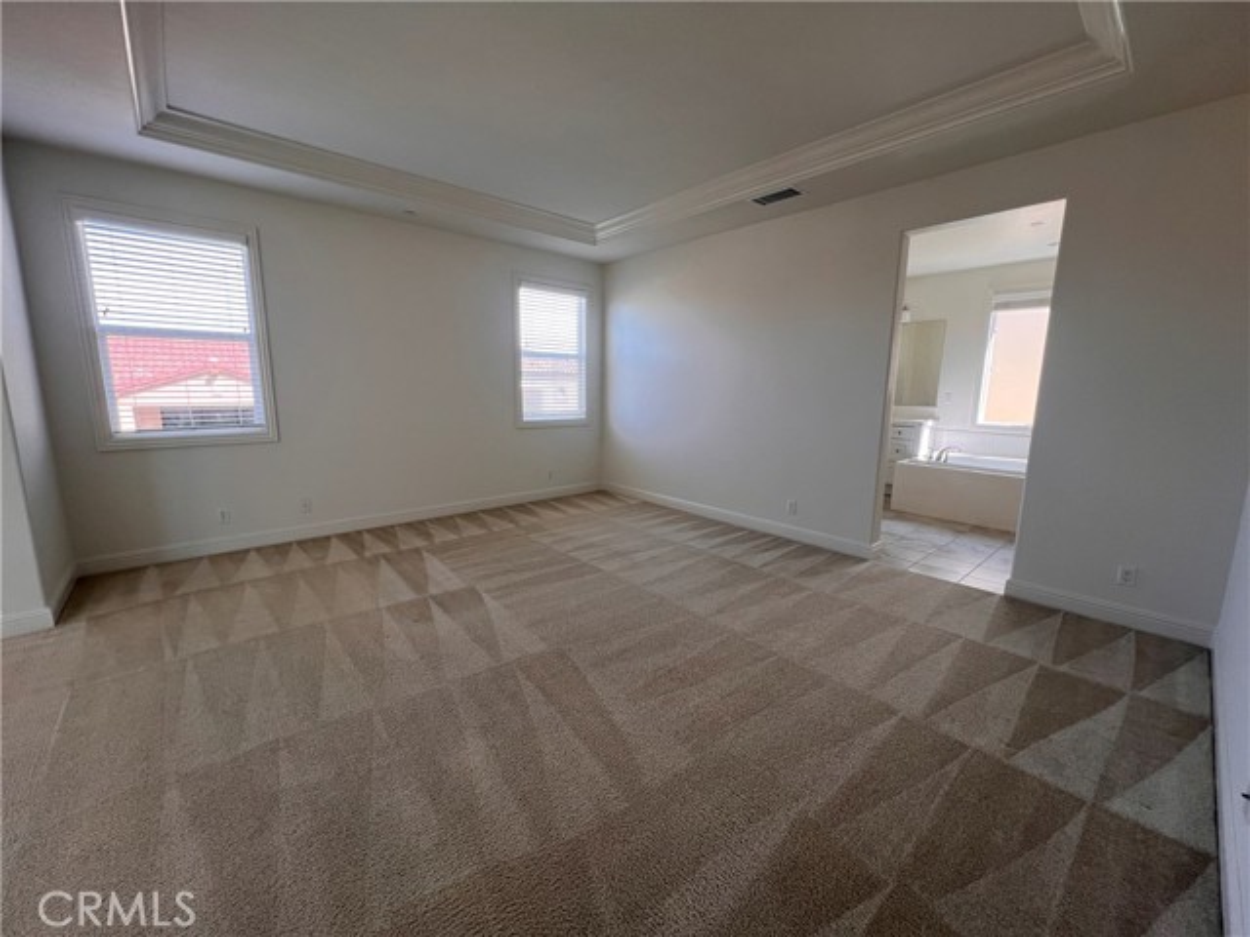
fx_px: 469
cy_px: 468
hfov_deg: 106.2
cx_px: 625
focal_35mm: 13
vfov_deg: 89.9
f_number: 1.8
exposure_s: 1/120
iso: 80
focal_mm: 1.57
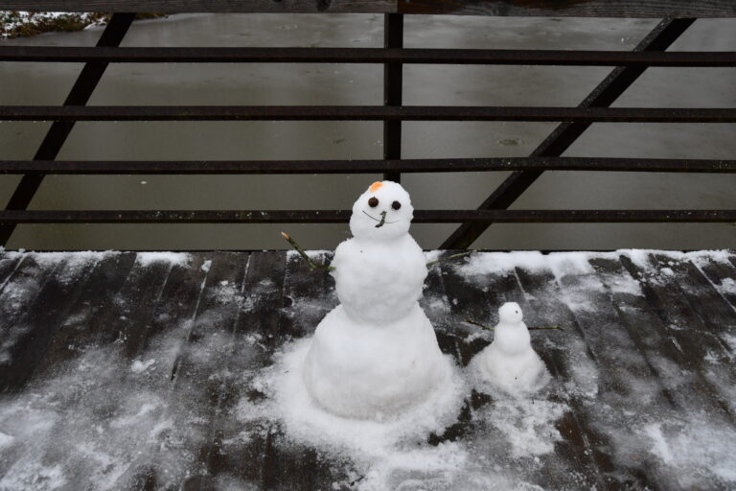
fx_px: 736
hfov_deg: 53.1
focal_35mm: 36
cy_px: 246
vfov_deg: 36.9
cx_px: 368
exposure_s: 1/160
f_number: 6.3
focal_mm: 24
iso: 320
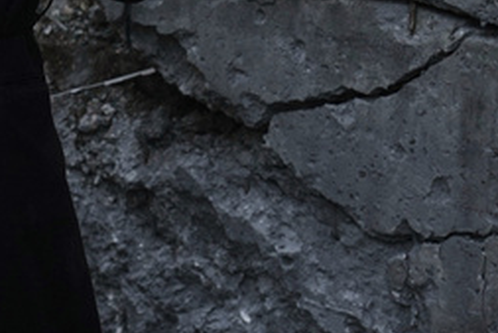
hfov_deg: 10.5
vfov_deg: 7.2
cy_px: 192
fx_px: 2630
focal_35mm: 190
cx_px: -230
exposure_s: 1/800
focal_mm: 47
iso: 400
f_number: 2.8
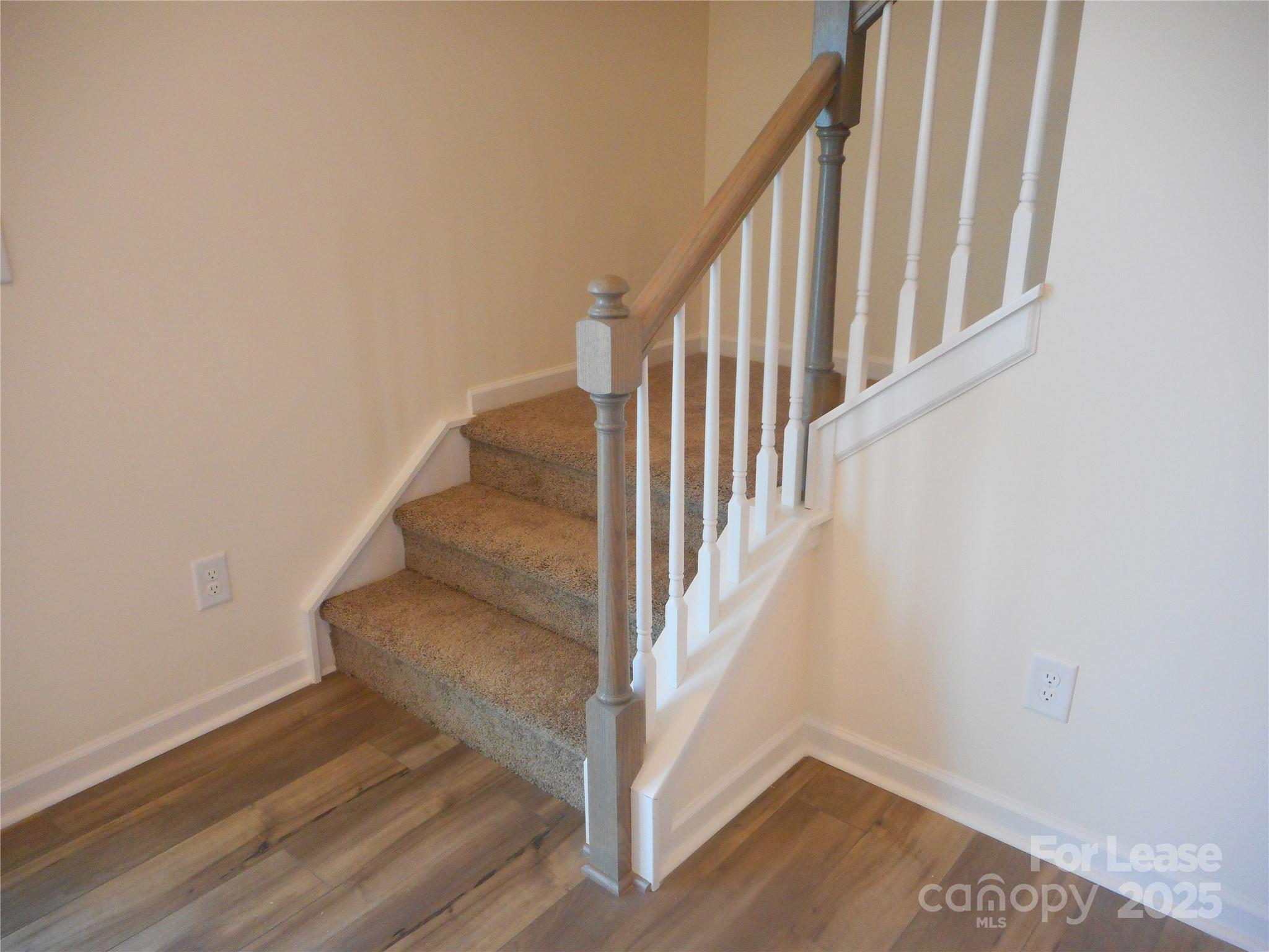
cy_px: 476
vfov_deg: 54.9
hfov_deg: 69.4
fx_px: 916
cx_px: 634
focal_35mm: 25
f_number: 3.7
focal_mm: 4.5
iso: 250
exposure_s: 1/30
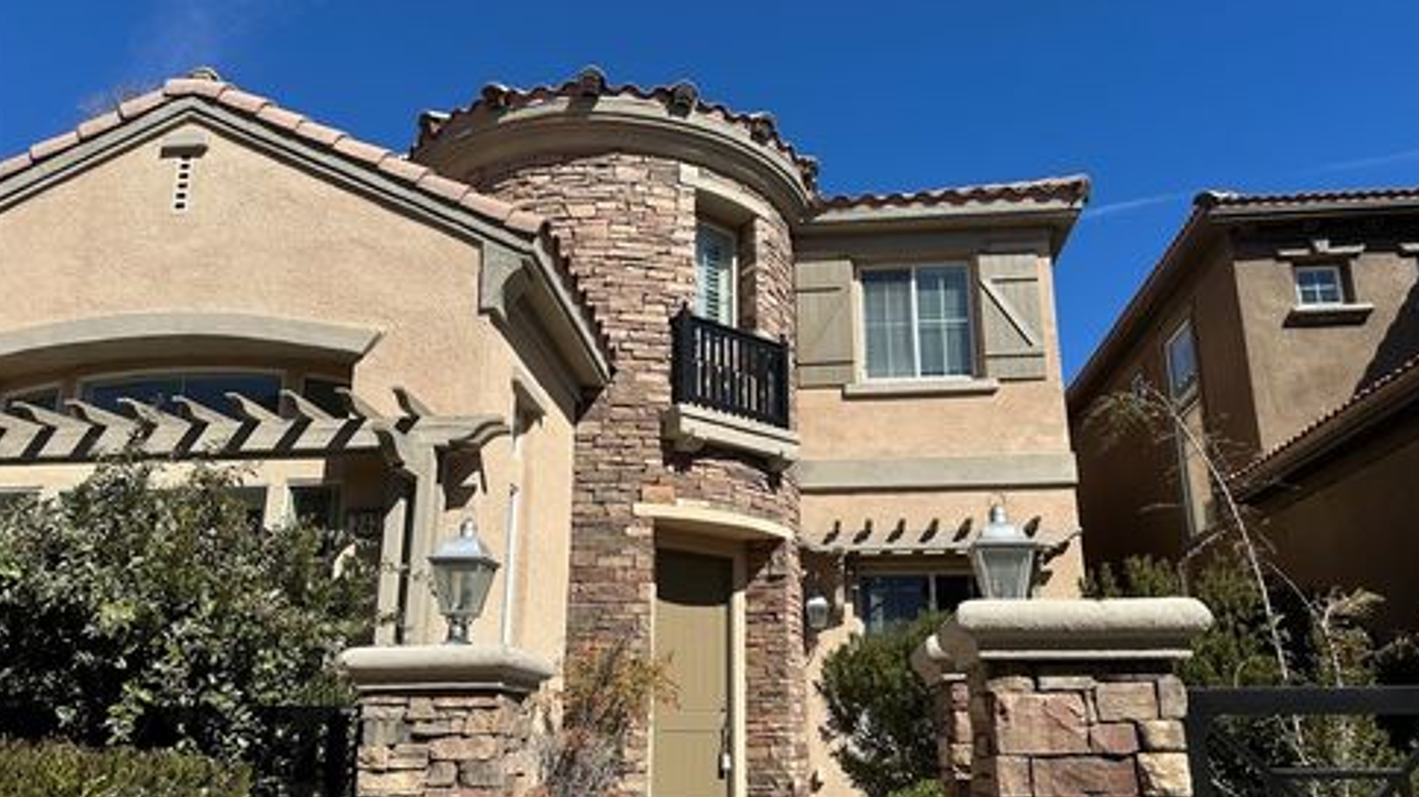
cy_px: 447
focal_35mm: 27
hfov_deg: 69.9
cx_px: 715
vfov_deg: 42.8
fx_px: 1016
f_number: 1.78
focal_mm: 6.86
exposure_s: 1/5848
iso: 80
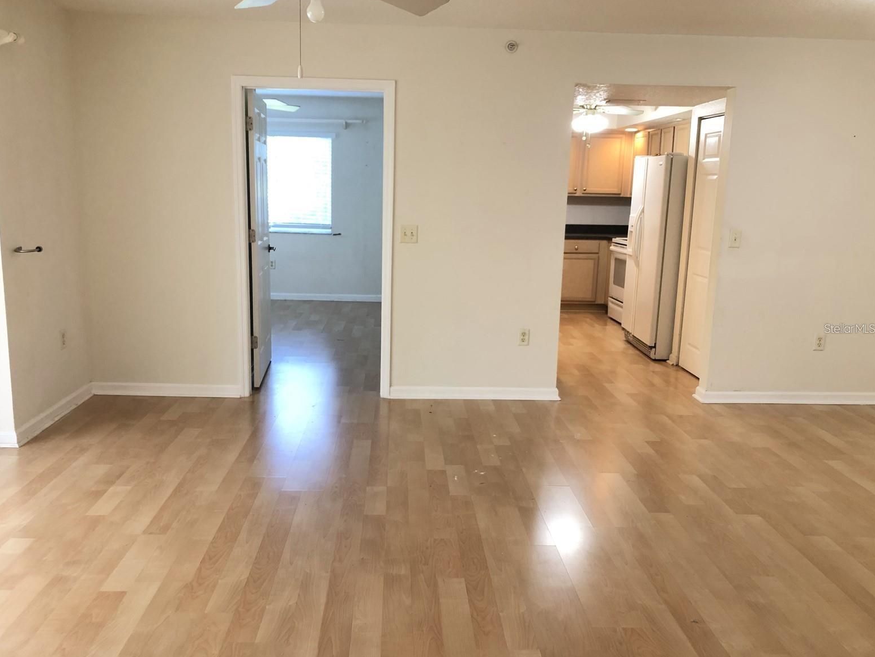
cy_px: 328
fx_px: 733
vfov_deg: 48.2
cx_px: 425
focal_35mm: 29
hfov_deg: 61.6
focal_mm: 3.99
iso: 40
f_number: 1.8
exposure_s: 1/17
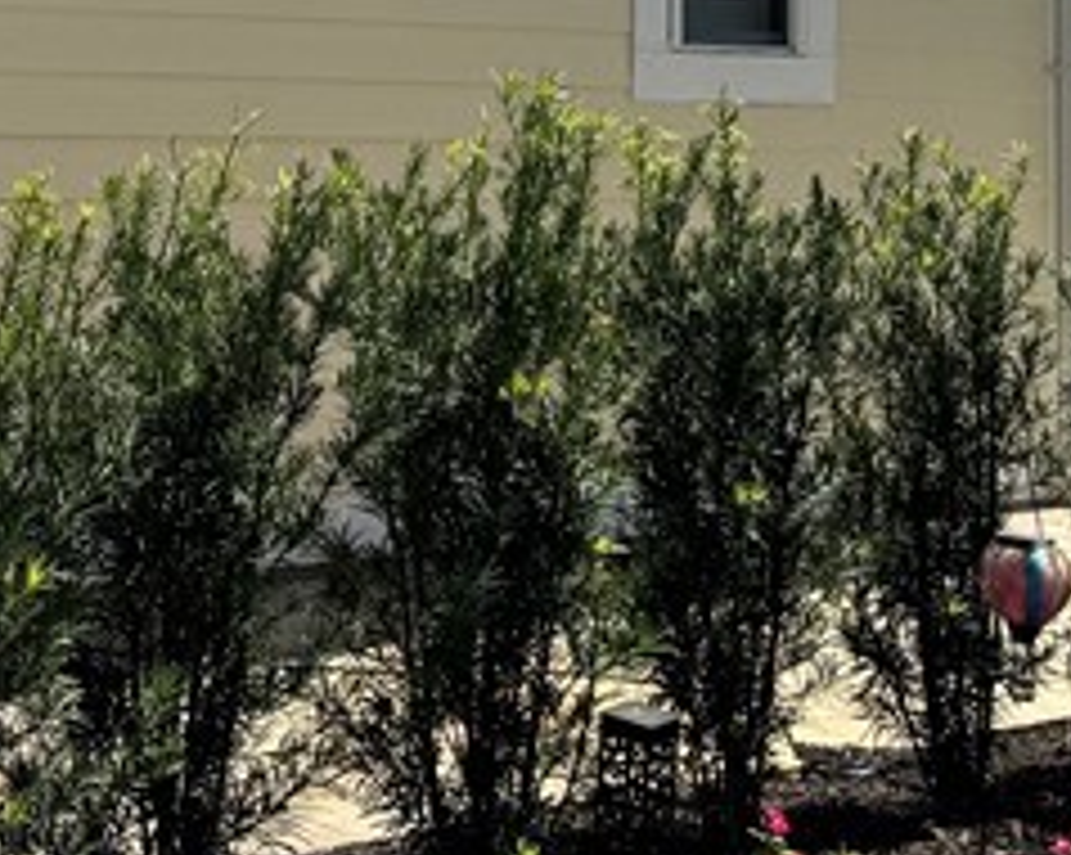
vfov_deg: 14.2
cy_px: -436
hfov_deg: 18.7
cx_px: 135
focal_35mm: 101
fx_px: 3199
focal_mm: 6.76
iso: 80
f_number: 1.78
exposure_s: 1/7092
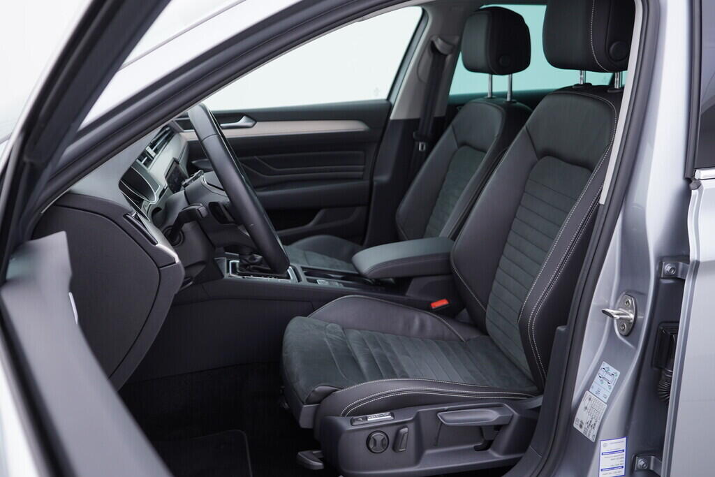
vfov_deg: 36.9
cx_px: 358
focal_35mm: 36
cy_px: 238
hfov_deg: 53.1
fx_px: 715
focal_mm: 24
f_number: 3.2
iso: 125
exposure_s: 1/50
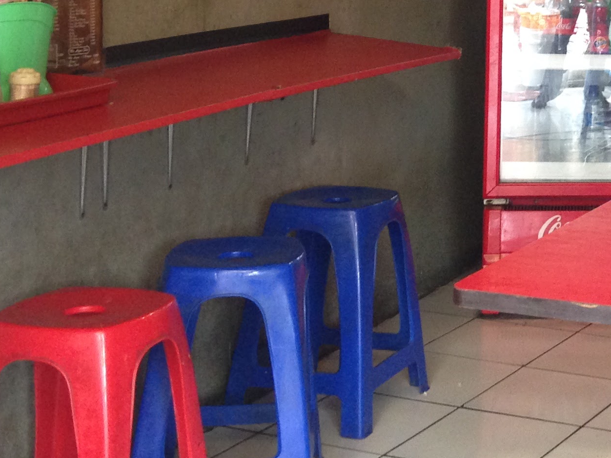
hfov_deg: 21.5
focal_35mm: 86
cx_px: 677
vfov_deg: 16.5
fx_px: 1518
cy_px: -75
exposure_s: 1/20
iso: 200
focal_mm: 4.12
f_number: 2.4
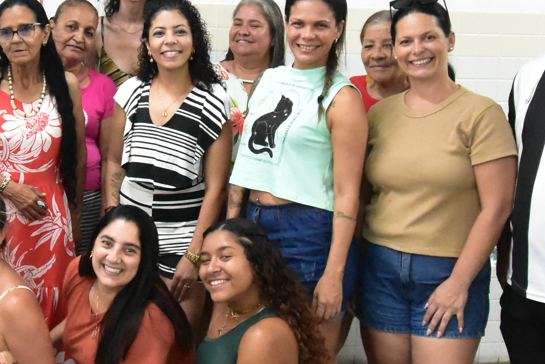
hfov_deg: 27.8
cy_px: 162
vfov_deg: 19.5
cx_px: 54
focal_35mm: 70
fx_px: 1057
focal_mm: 13
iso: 8000
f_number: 4.8
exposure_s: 1/125
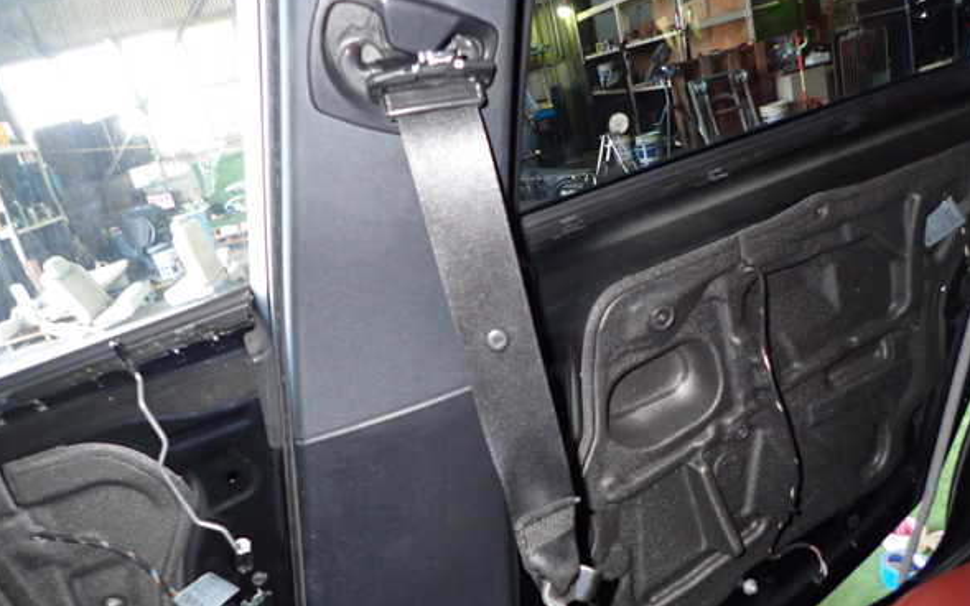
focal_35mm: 27
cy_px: 321
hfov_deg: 68.4
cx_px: 484
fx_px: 714
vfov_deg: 46.0
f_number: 2
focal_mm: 4.5
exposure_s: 1/30
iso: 320
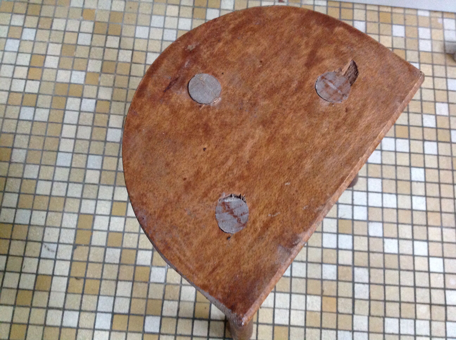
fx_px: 460
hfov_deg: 52.7
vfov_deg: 40.6
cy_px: 170
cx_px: 228
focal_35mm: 35
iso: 500
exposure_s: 1/15
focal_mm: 4.28
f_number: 2.4
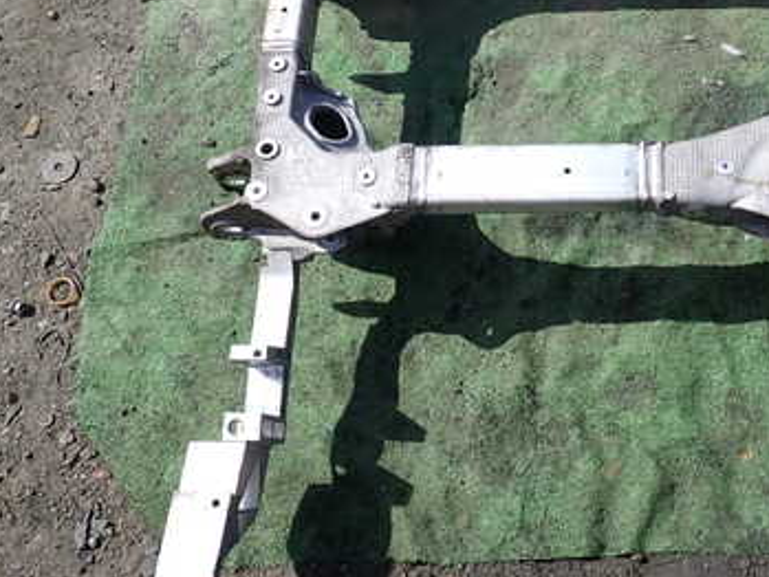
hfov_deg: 42.5
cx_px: 577
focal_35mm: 43
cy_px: 249
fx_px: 956
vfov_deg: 33.6
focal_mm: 4.5
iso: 100
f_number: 8
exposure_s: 1/160
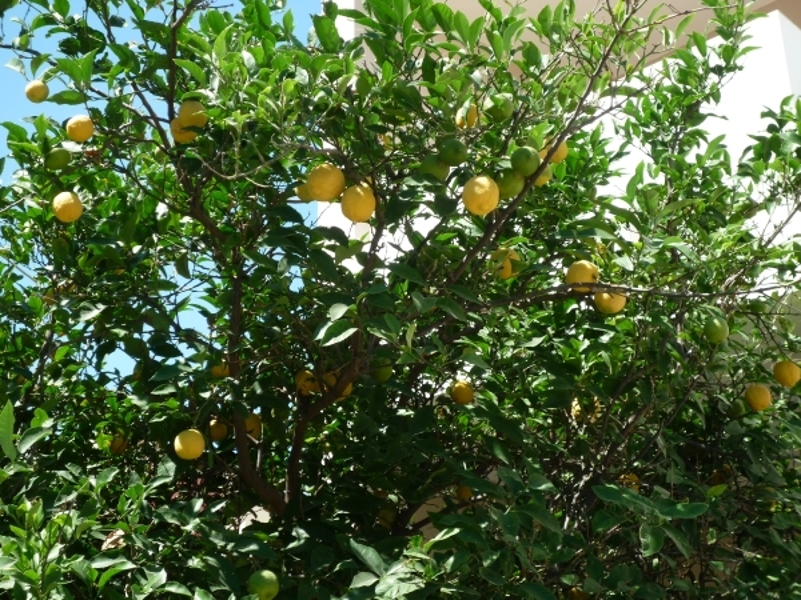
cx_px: 400
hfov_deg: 34.3
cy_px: 300
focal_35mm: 56
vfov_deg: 26.1
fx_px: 1296
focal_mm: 9.9
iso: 100
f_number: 4.5
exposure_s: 1/250
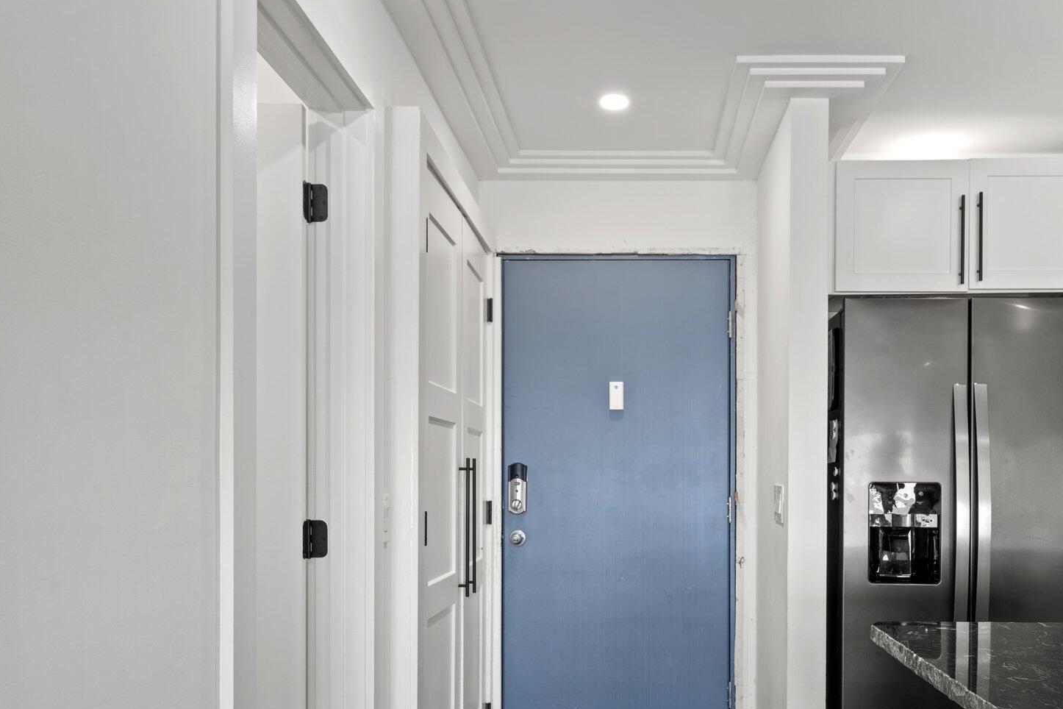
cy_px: 484
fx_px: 1004
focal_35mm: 34
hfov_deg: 55.5
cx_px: 617
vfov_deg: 38.4
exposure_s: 1/2
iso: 500
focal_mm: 24
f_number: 9
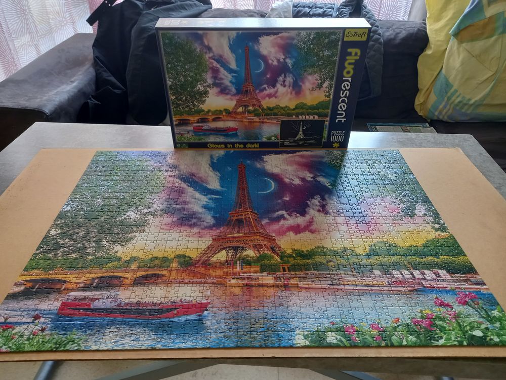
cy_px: 190
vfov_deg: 54.9
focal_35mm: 25
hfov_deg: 69.4
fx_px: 365
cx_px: 253
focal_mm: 4.6
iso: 200
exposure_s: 1/50
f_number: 2
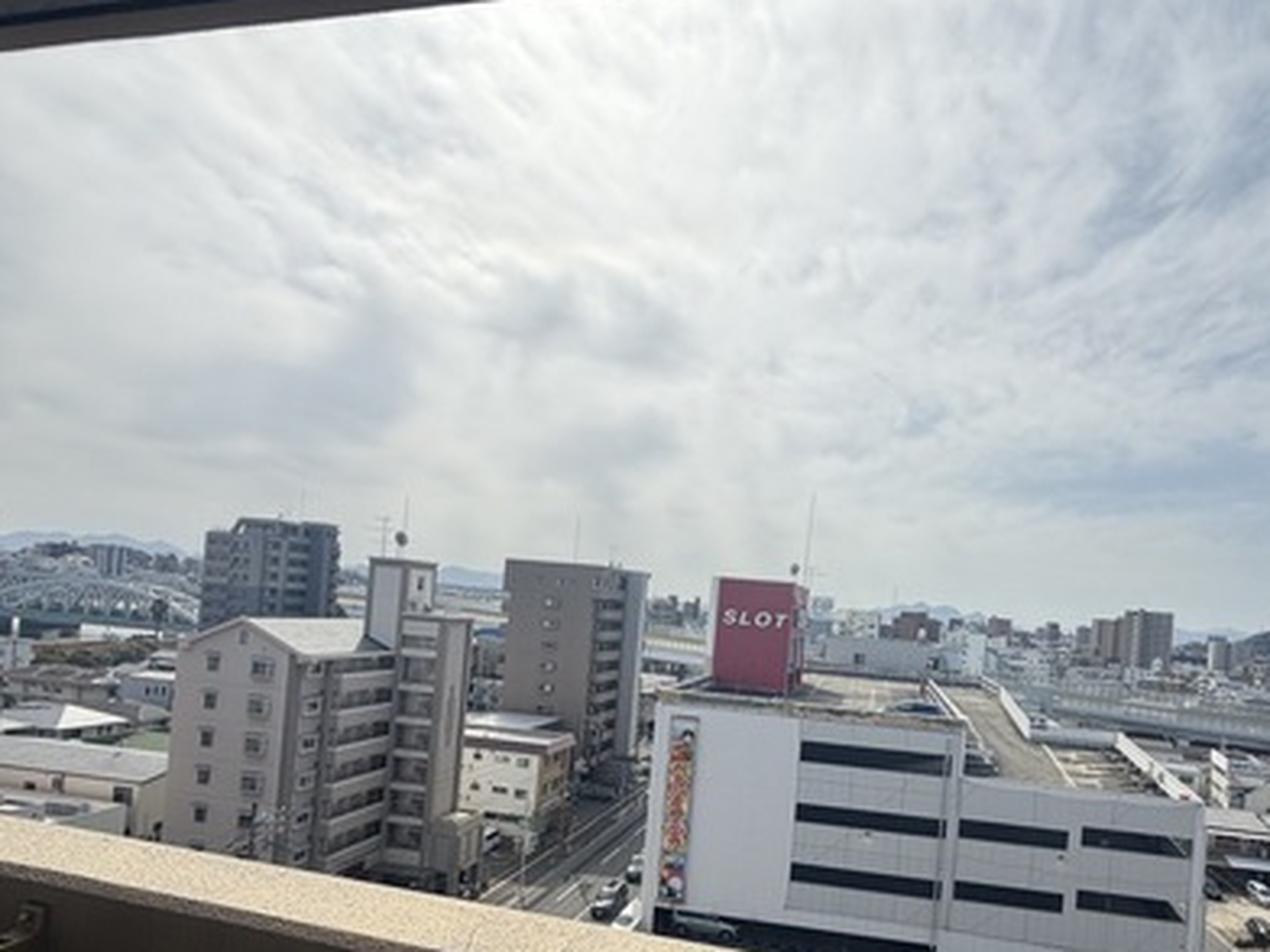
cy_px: 612
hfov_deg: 80.3
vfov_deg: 64.7
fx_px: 734
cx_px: 791
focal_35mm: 20
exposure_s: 1/770
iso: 25
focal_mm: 2.22
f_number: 2.2
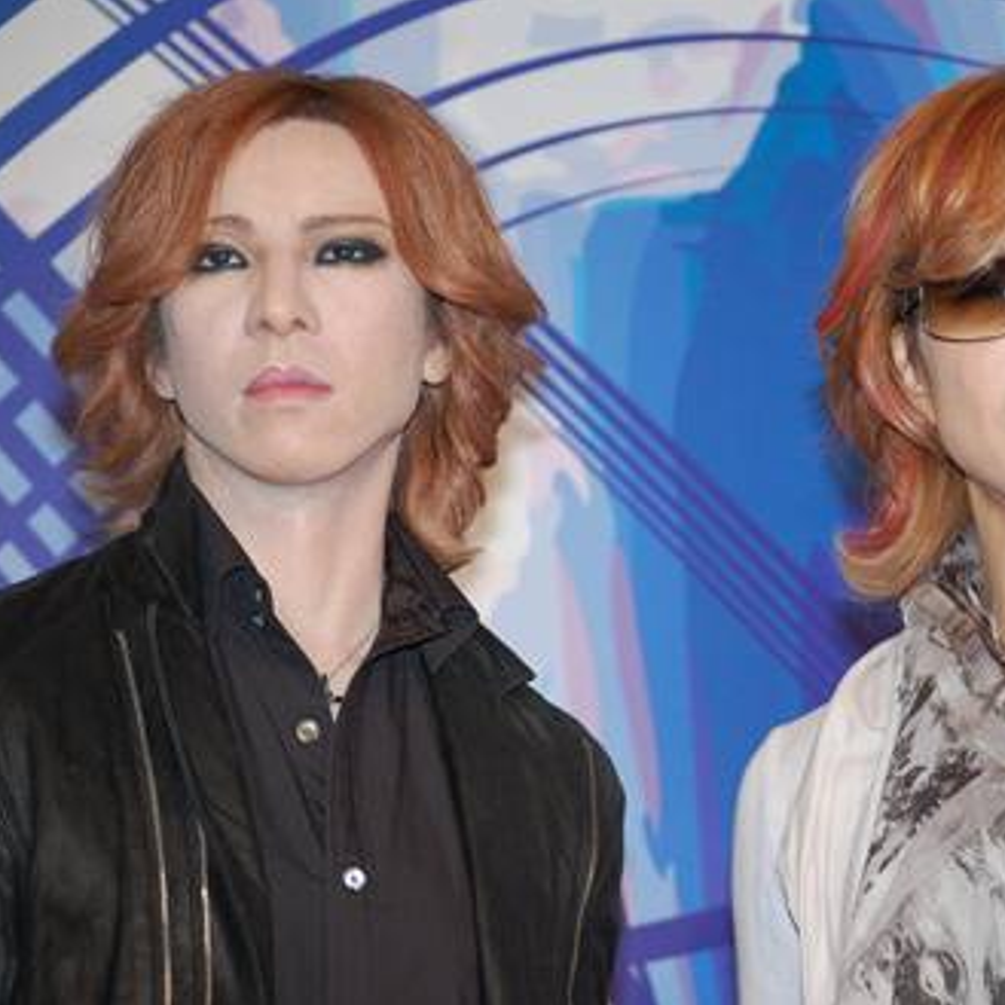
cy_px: 501
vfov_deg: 10.6
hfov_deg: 10.6
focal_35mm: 165
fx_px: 5408
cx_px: 703
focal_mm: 85
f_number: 5.6
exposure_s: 1/60
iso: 800
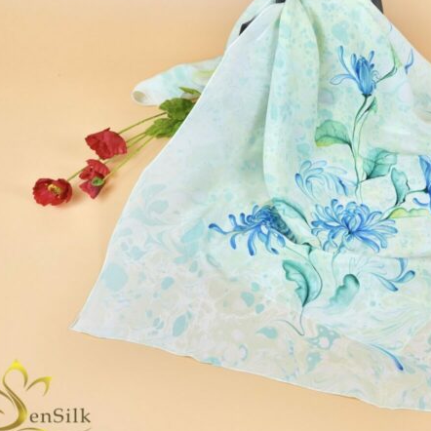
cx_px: 379
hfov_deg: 25.0
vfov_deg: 25.7
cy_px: 177
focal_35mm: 67
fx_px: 944
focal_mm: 34
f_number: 4
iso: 400
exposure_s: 1/400
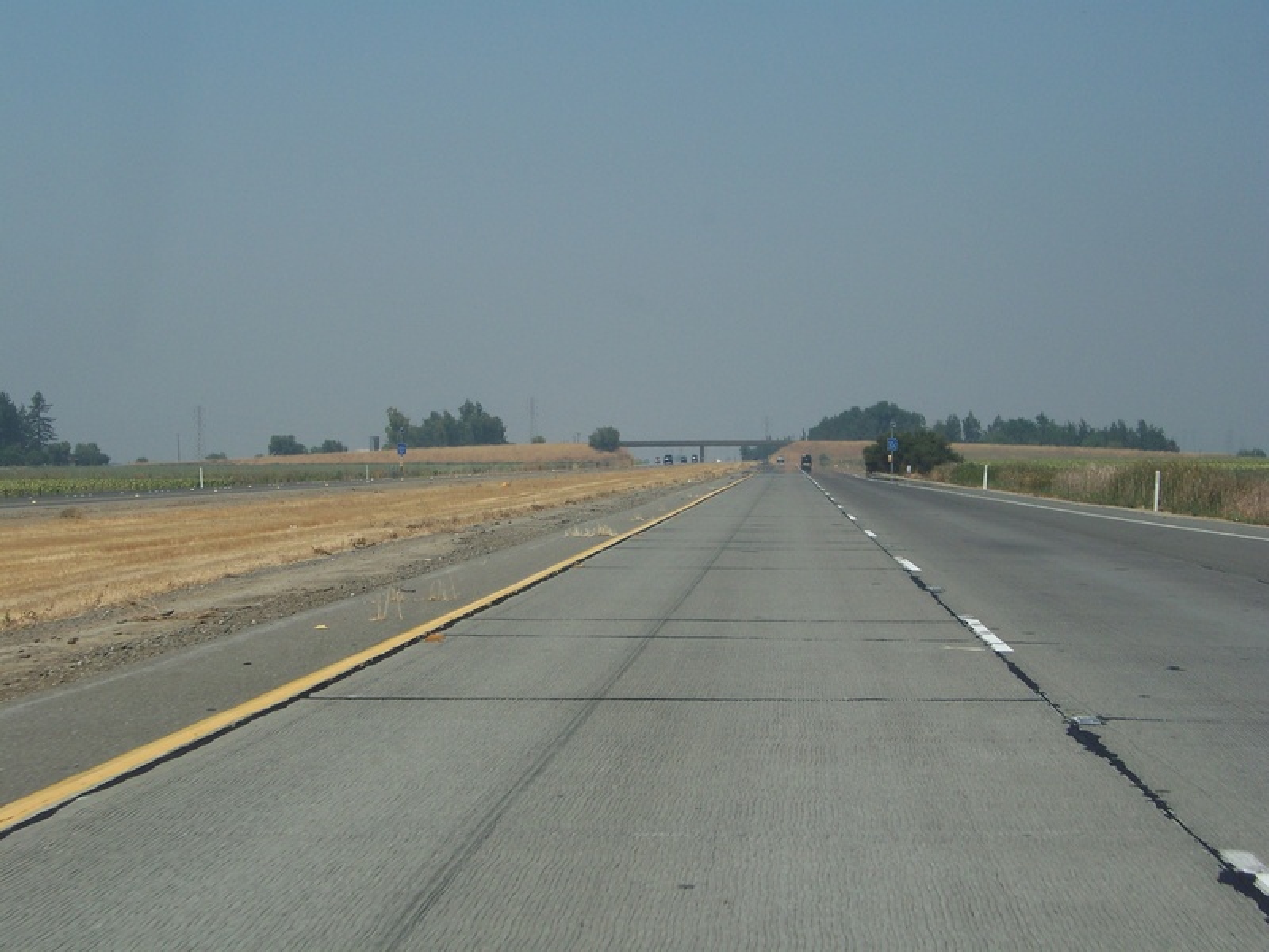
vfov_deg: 17.0
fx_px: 3189
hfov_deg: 22.5
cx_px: 634
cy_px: 476
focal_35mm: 87
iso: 64
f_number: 4.5
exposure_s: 1/640
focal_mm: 14.6
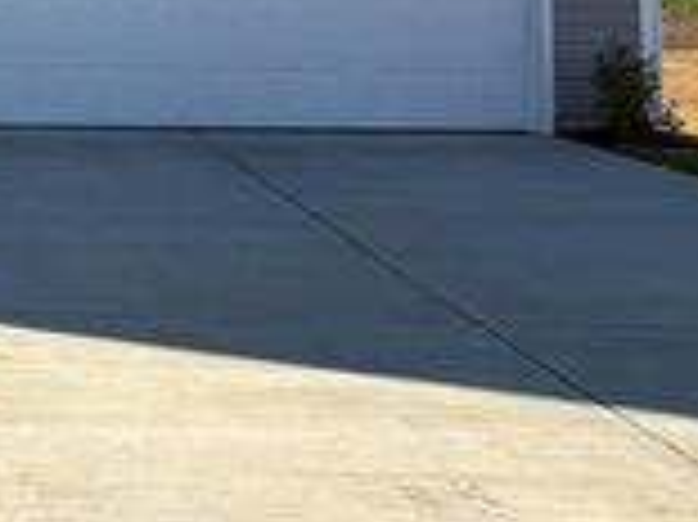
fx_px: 1692
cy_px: -65
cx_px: -230
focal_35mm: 84
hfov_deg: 21.0
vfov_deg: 16.9
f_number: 1.6
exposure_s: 1/3623
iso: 50
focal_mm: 5.96
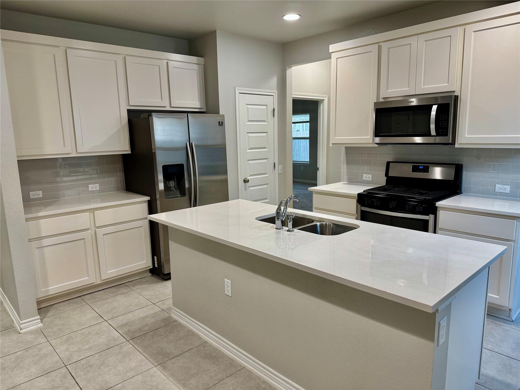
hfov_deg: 71.6
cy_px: 195
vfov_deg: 56.8
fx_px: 361
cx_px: 260
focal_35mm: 24
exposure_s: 1/120
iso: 200
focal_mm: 6.76
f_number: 1.78
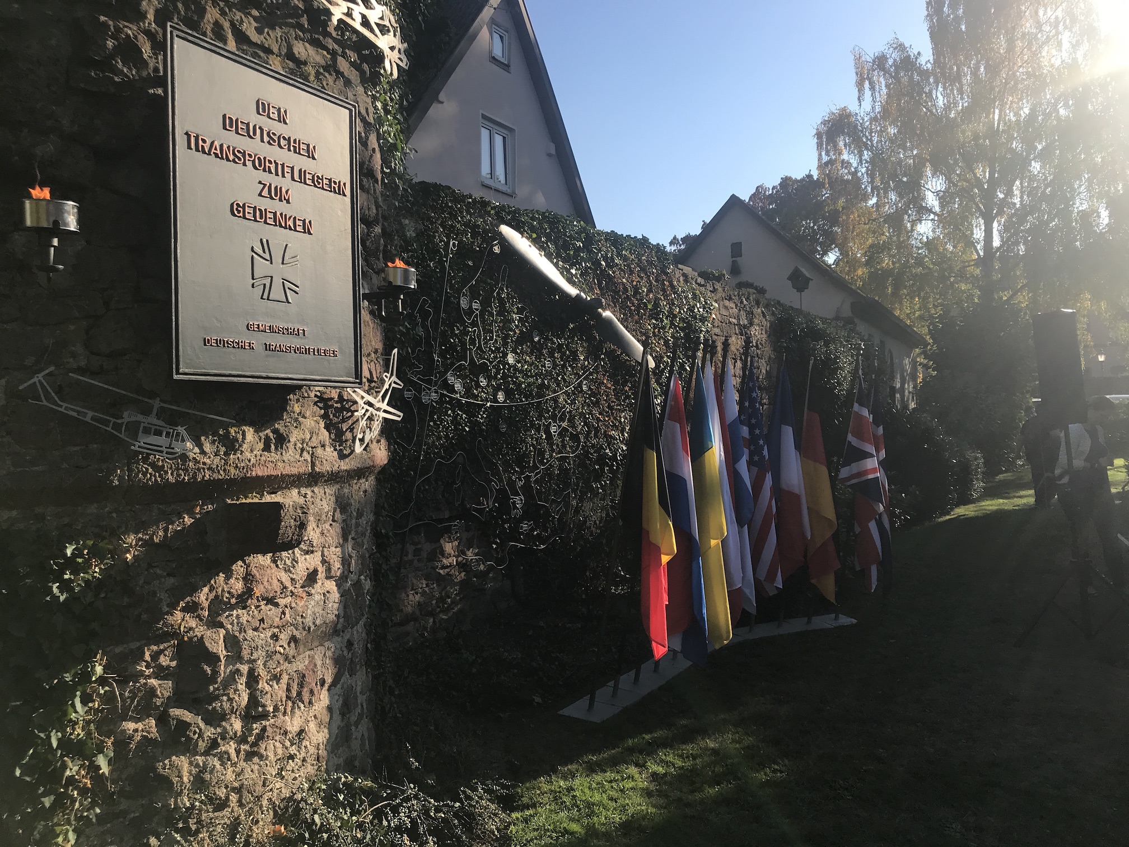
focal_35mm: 28
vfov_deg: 49.7
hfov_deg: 63.4
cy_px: 424
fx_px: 913
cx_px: 564
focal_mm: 3.99
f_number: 1.8
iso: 20
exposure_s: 1/1473
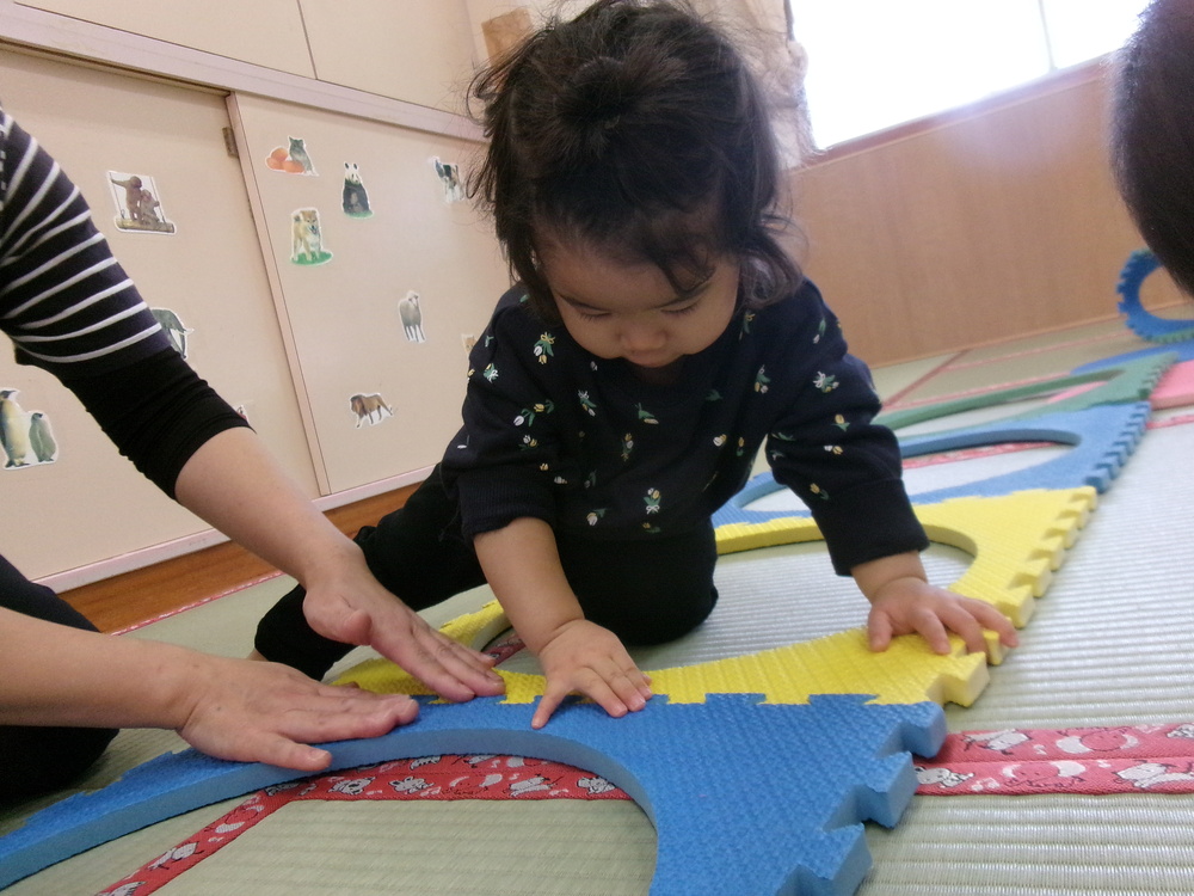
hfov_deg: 63.4
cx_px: 597
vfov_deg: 49.7
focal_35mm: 28
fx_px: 966
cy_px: 448
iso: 614
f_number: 3.9
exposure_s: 1/125
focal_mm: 5.1
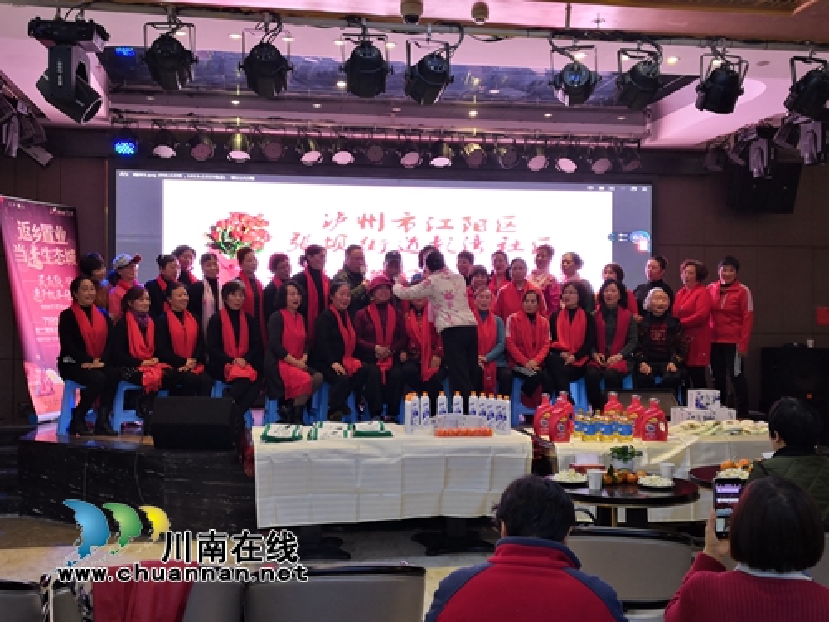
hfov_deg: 46.8
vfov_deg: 36.0
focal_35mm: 40
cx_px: 414
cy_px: 311
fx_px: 958
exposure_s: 1/50
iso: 100
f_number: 2.2
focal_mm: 3.81
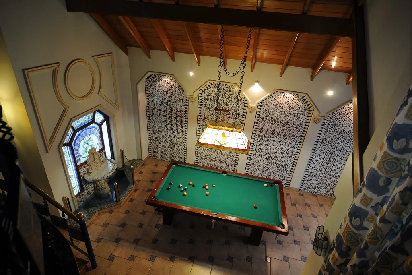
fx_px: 206
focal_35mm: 18
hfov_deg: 90.0
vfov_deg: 67.4
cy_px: 138
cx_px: 206
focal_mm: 12
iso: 400
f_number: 4
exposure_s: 1/13
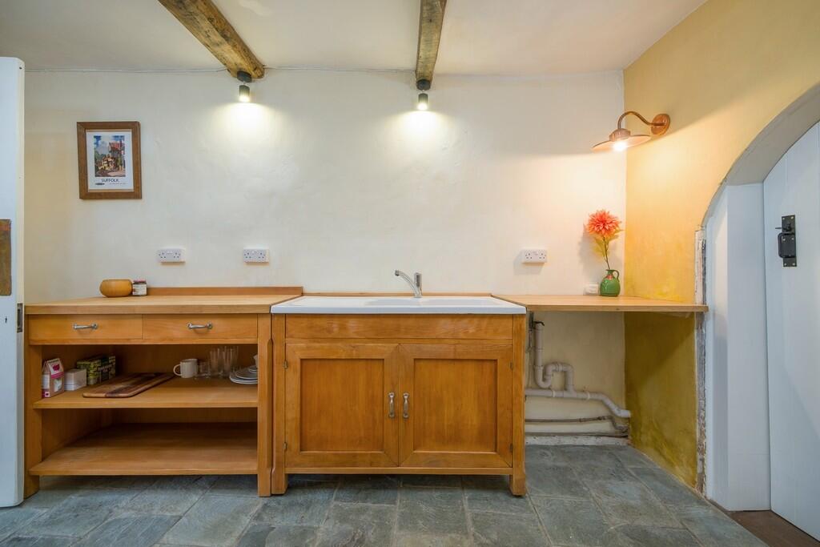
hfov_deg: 100.4
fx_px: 342
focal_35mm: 15
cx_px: 410
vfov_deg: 77.3
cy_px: 274
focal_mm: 10.3
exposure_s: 1/3
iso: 160
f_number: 7.1
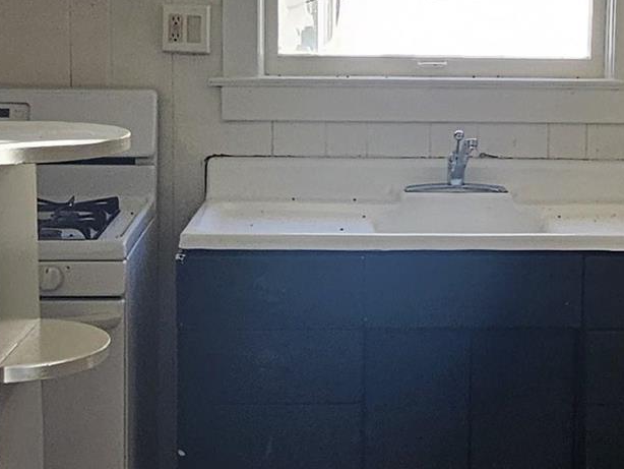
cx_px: 448
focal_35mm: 65
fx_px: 1172
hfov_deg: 29.5
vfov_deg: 22.5
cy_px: 152
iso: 80
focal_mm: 2.2
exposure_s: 1/120
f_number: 2.2
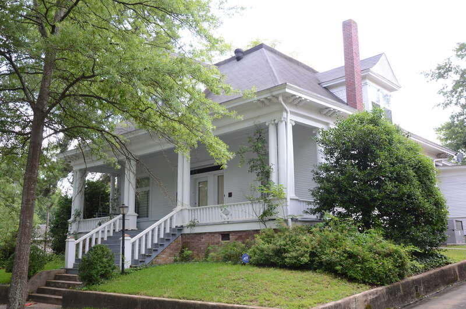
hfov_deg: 53.2
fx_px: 465
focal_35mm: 36
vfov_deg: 36.7
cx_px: 233
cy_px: 154
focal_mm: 24
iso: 250
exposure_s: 1/125
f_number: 5.6
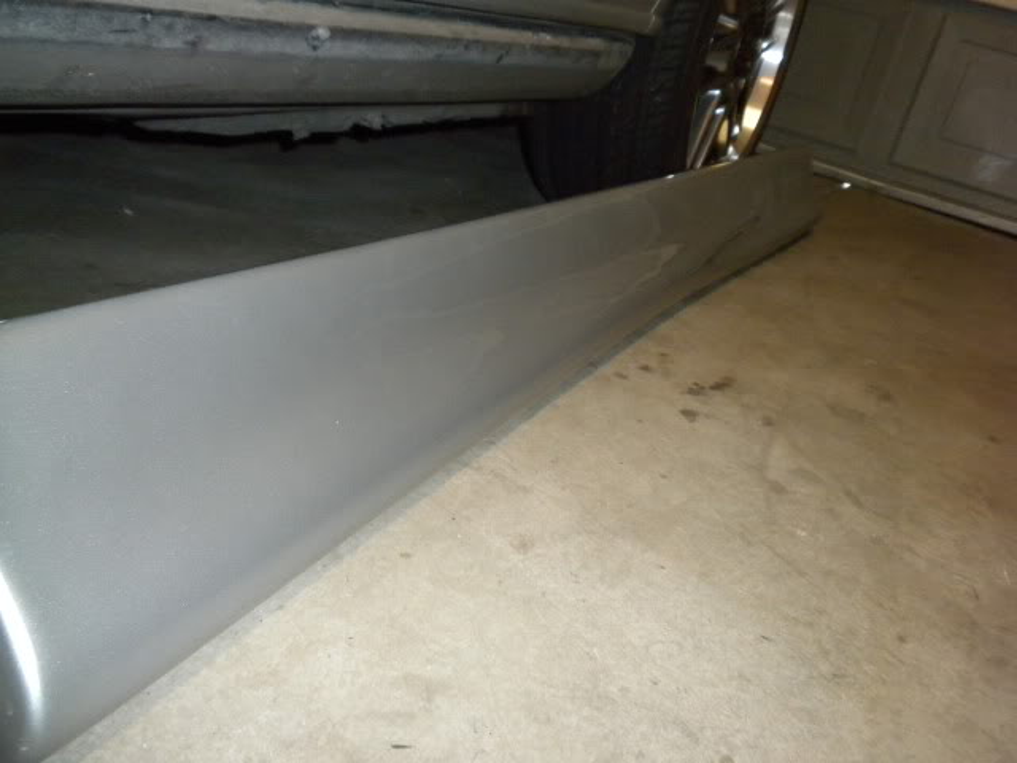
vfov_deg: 38.7
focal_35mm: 37
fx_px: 1087
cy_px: 382
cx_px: 508
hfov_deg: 50.1
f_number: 3.5
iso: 400
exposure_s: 1/30
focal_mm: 6.6
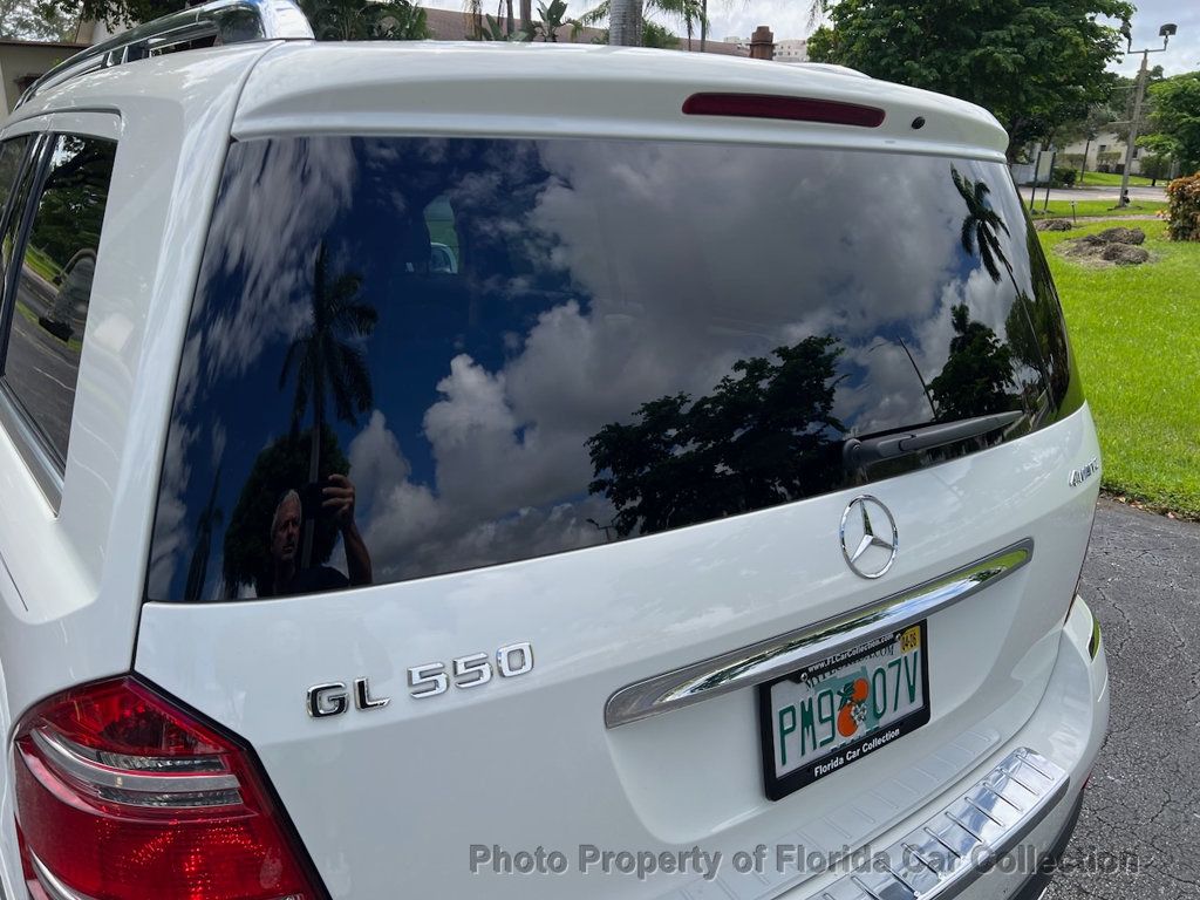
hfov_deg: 67.3
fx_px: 901
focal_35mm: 26
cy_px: 450
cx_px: 600
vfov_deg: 53.1
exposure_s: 1/2252
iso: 50
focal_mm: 5.7
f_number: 1.5
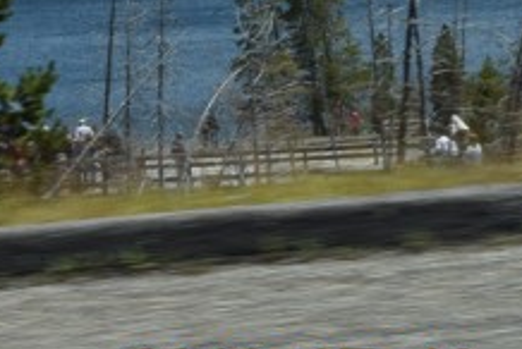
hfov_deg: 8.2
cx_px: -515
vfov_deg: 5.7
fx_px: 3470
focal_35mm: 239
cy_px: -316
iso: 200
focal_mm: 34
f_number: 10
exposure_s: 1/400
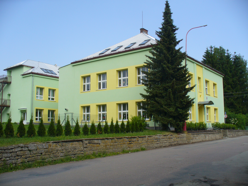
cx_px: 124
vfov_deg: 38.7
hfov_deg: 50.1
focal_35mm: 37
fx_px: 265
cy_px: 93
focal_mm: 6.1
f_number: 5.6
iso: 80
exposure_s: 1/320
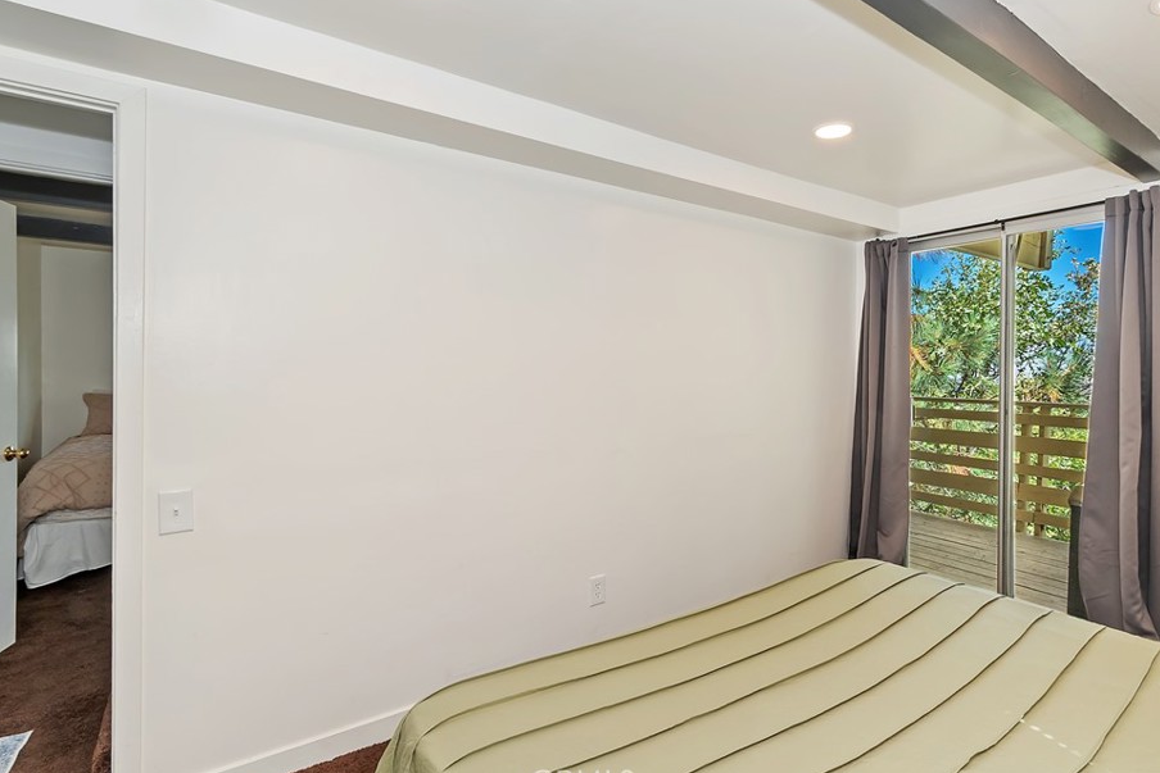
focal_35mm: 17
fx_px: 548
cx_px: 636
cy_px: 362
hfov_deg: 93.0
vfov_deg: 70.4
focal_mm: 10
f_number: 8
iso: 220
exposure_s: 1/30
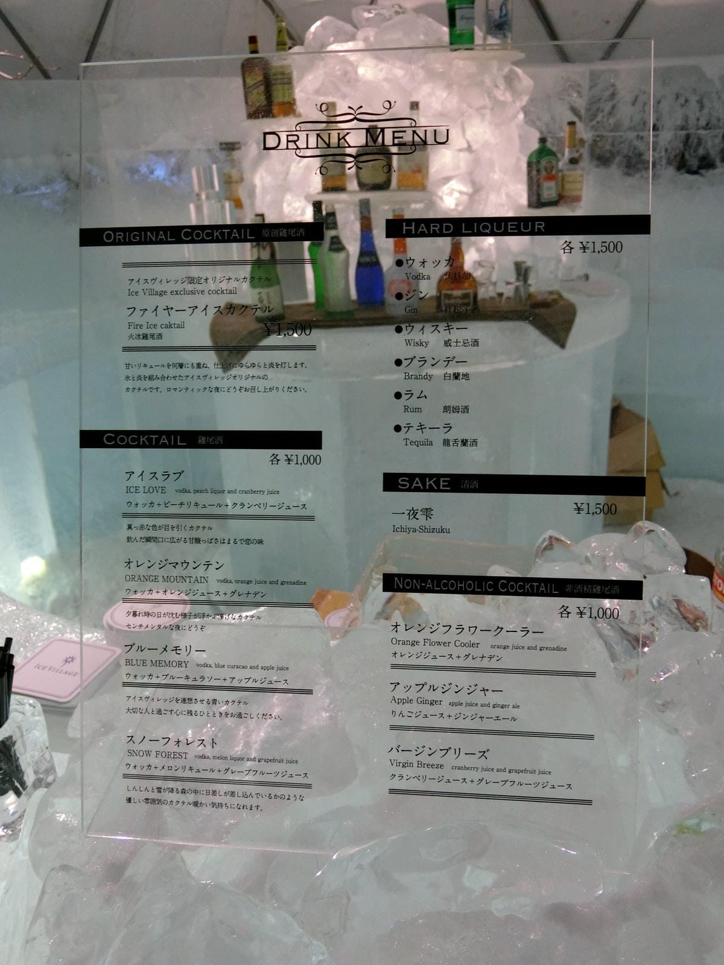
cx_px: 362
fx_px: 781
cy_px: 482
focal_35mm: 28
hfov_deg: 49.7
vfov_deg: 63.4
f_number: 3
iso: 400
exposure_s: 1/30
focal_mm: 6.2
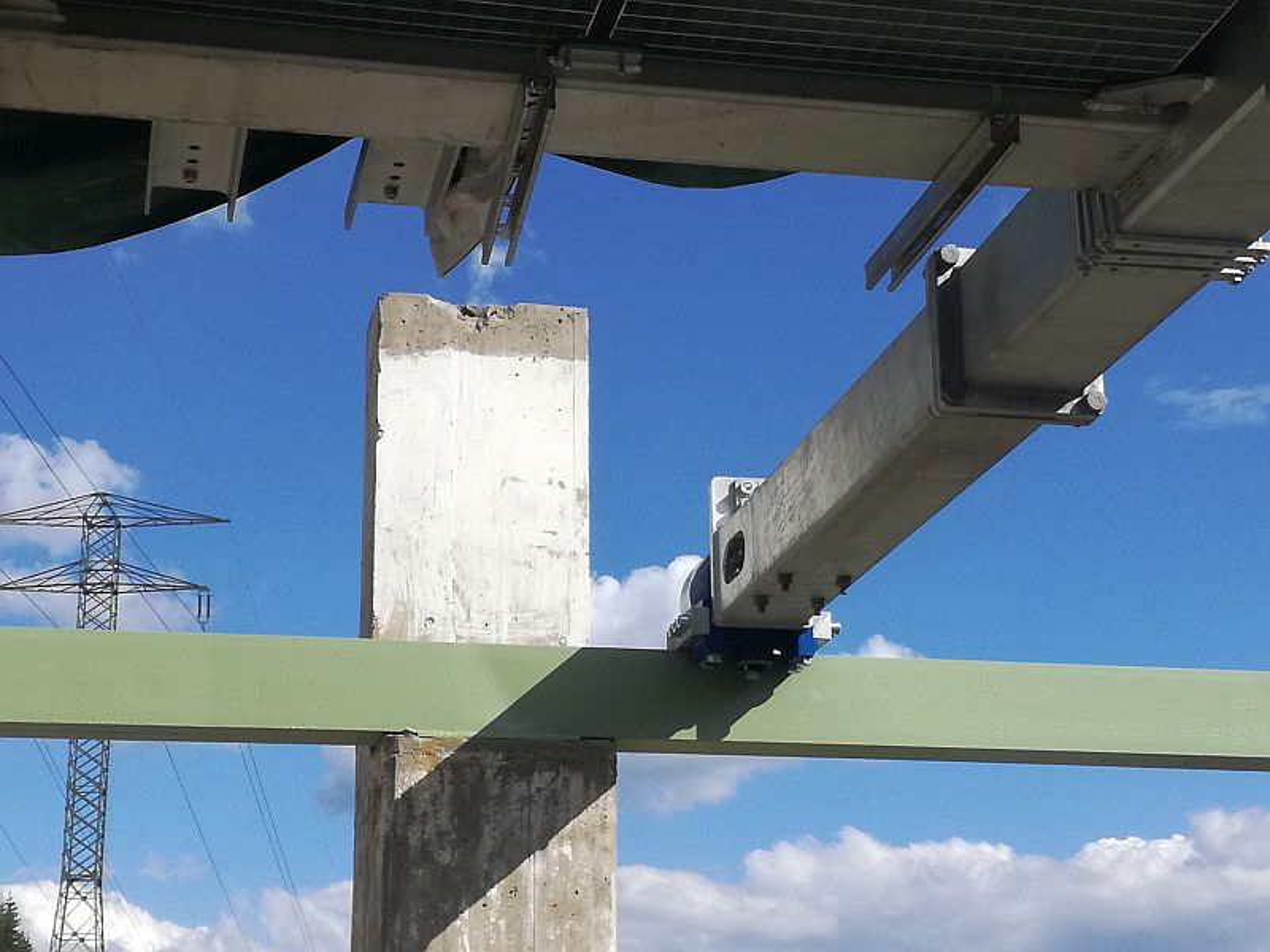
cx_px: 635
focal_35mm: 65
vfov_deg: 22.6
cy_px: 476
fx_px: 2385
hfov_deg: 29.8
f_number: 2
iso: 50
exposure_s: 1/1543
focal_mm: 3.79
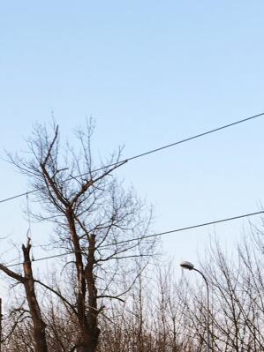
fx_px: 946
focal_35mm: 93
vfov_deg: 20.1
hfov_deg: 15.5
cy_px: 395
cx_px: 282
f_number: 2.2
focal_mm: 4.15
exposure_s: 1/157
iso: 25
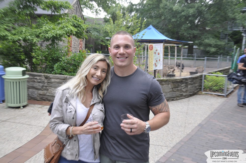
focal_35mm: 38
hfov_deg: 51.3
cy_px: 82
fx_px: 256
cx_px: 123
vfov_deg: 35.4
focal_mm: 25
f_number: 5.6
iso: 400
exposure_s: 1/30
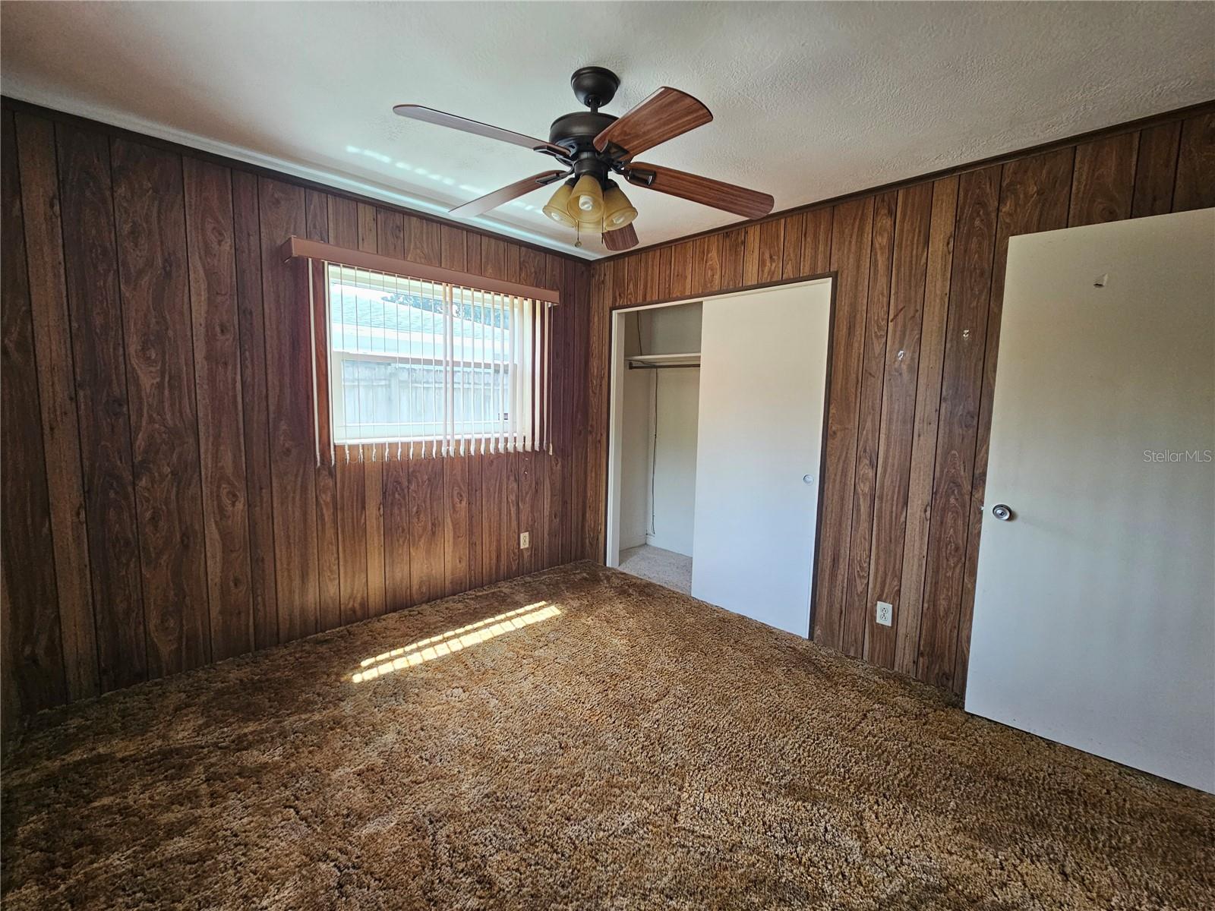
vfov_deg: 89.9
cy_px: 456
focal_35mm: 13
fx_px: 456
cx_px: 608
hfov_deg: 106.2
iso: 200
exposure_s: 1/77.4
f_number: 2.2
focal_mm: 2.2
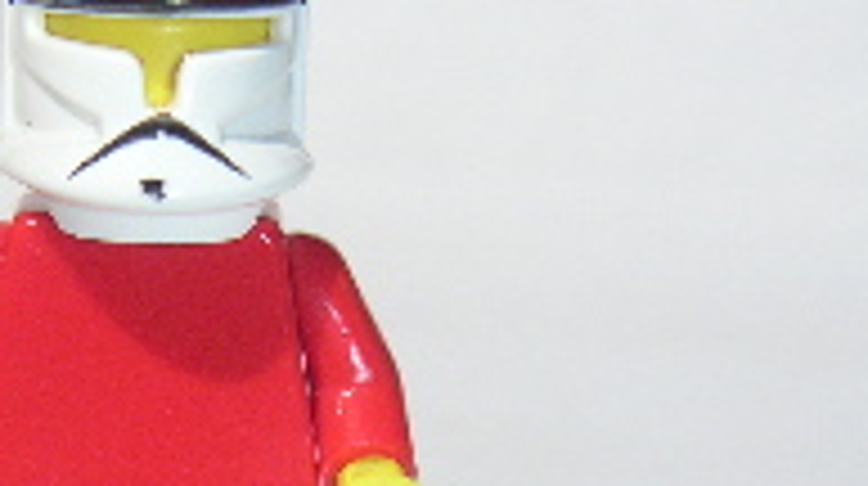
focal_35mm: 165
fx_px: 3793
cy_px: 360
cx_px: 144
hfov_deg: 13.0
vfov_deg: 7.3
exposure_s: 1/1000
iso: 125
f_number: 8
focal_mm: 11.3
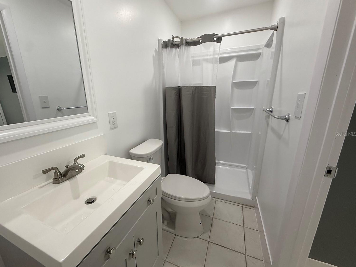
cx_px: 167
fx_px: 154
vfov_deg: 81.8
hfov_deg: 98.0
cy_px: 134
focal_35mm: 15
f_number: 2.2
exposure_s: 1/120
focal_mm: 2.22
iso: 200
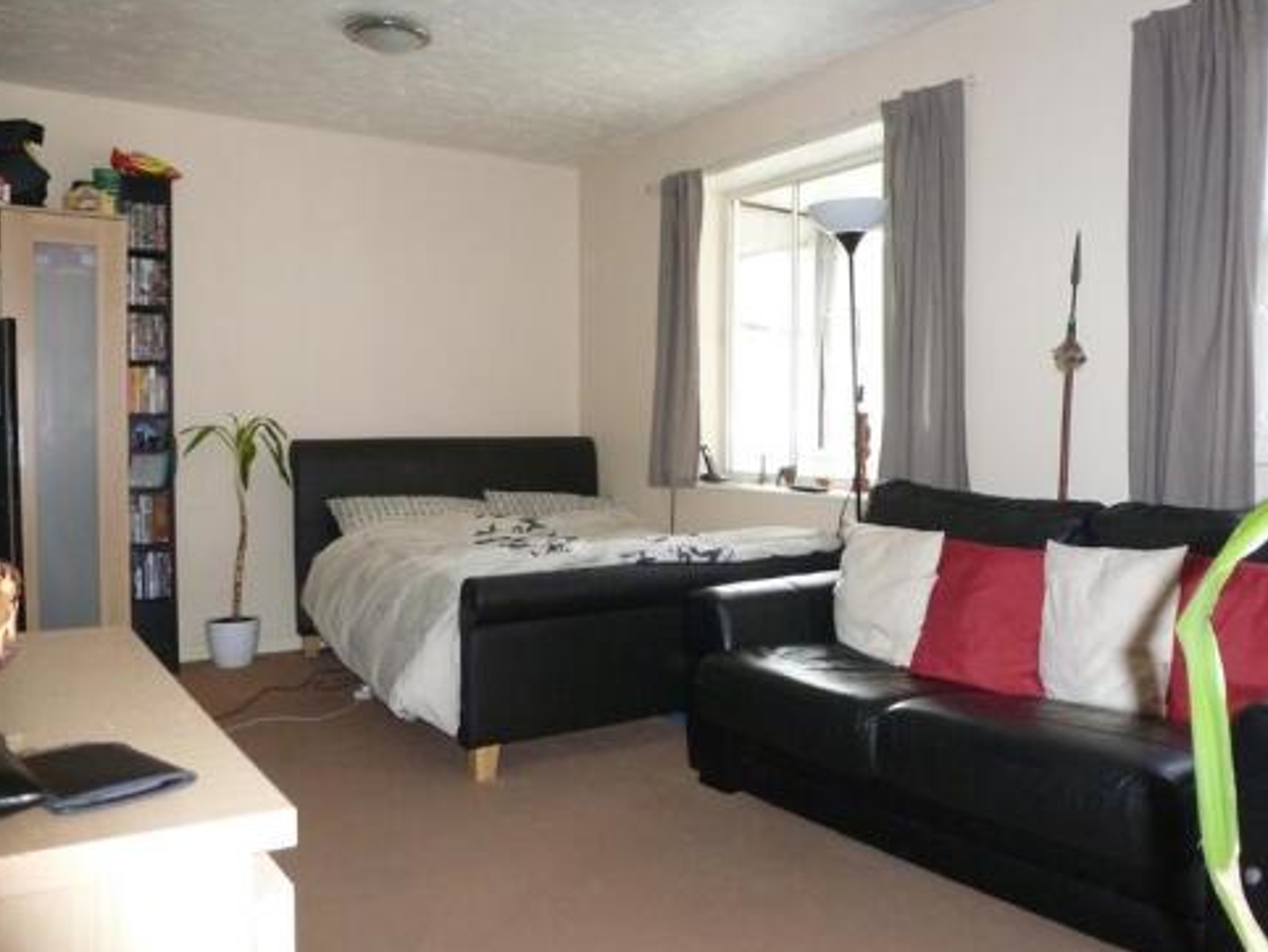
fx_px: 1063
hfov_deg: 61.2
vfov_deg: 48.3
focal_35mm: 29
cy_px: 459
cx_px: 751
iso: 400
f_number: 3.3
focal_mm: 4.3
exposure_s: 1/60
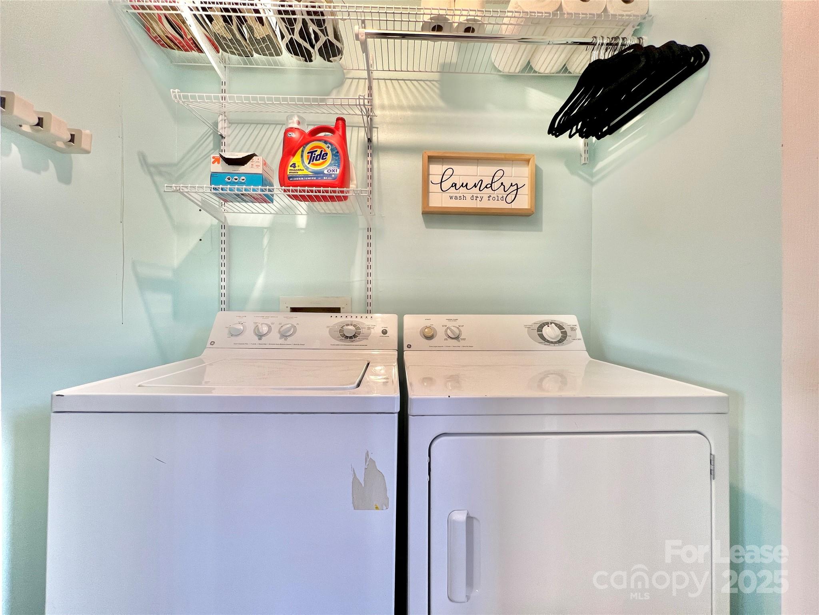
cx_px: 410
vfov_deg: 89.9
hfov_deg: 106.2
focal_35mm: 13
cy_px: 308
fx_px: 308
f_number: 1.8
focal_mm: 1.57
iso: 125
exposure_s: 1/60
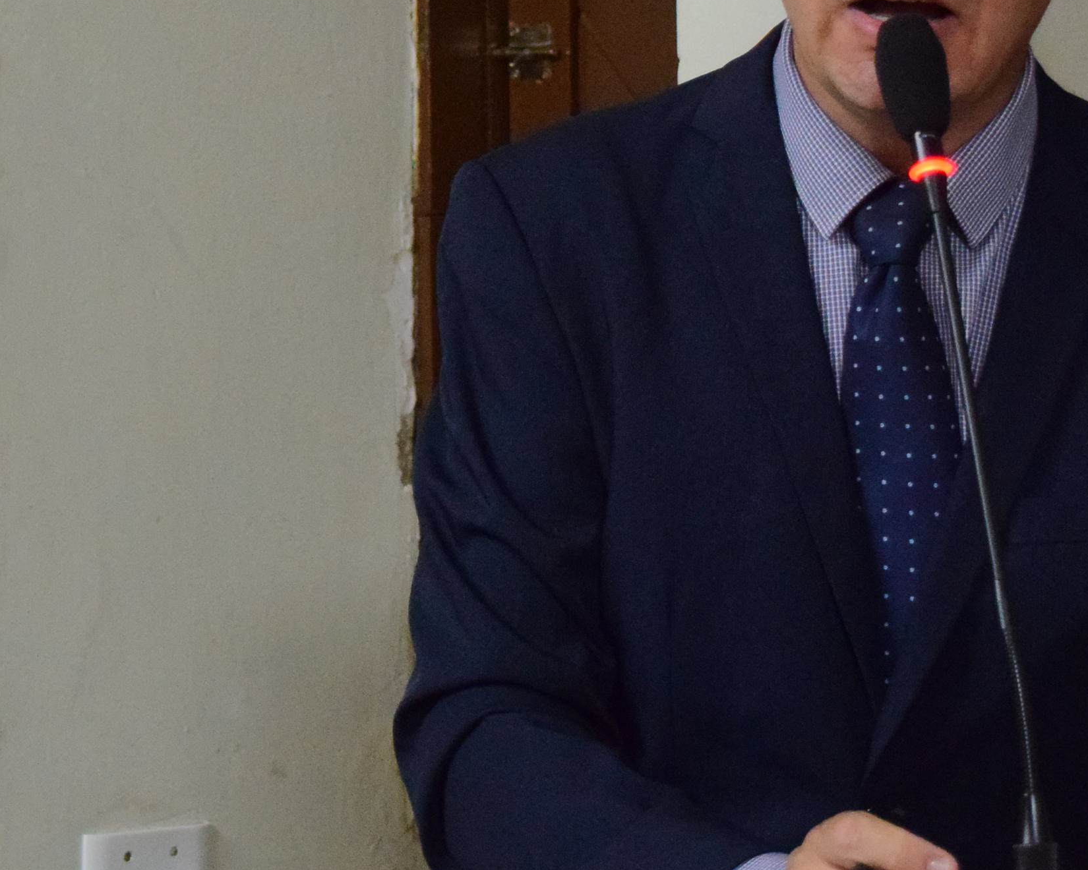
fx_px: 13589
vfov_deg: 3.7
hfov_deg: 4.6
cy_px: 251
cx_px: 468
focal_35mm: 422
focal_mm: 110
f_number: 5.3
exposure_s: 1/40
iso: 2500
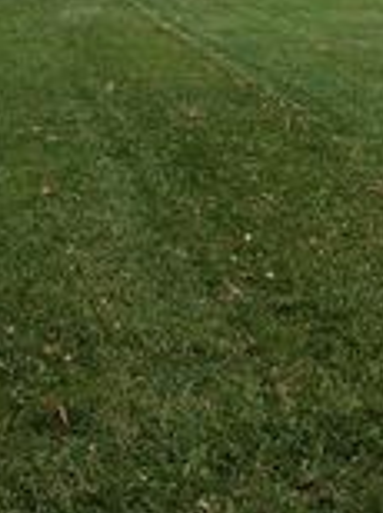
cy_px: -83
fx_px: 1154
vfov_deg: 23.2
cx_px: 236
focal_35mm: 78
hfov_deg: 18.8
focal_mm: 6.81
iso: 46
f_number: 1.85
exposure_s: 1/1272
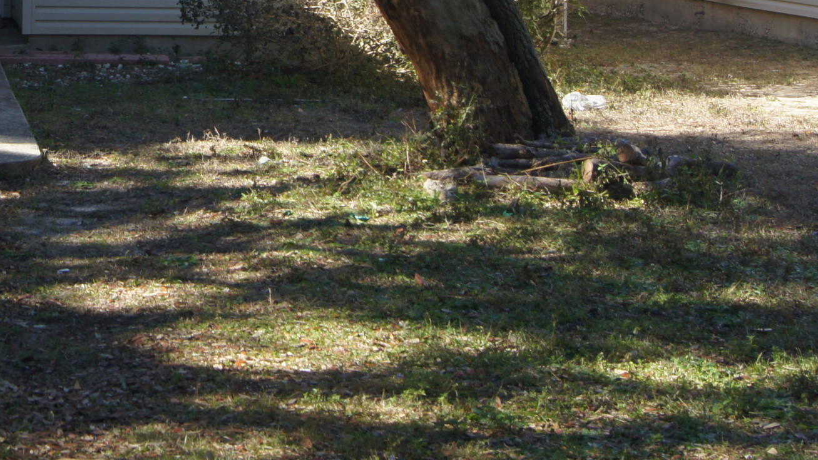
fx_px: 2191
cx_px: -13
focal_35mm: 101
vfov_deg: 11.7
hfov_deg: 20.4
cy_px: -86
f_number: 10
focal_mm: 28
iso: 200
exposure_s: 1/80
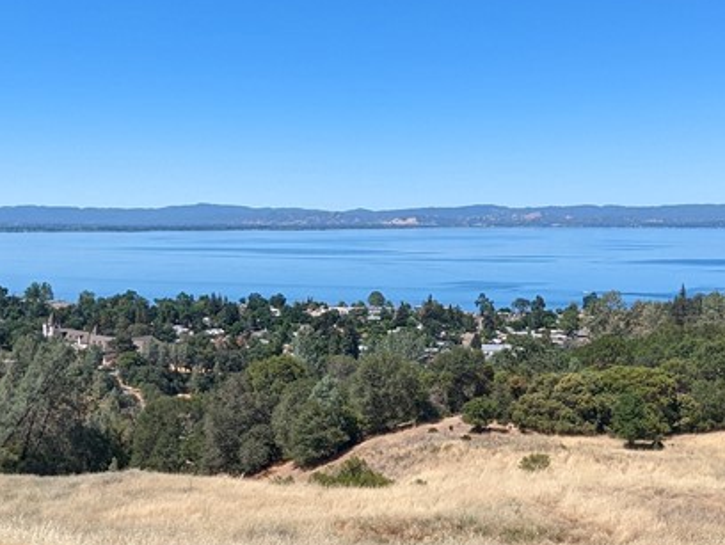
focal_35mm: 40
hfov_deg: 46.7
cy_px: 316
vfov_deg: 35.9
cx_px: 353
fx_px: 839
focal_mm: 2.35
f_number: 2.2
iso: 52
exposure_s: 1/1550
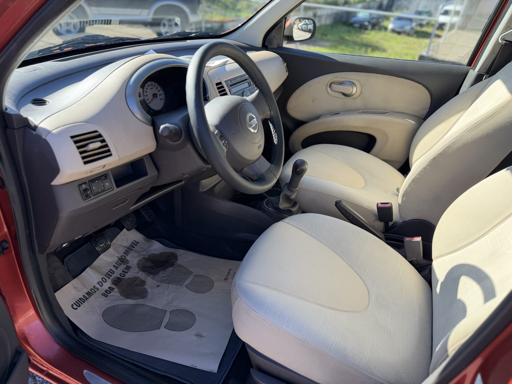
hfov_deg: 71.6
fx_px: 355
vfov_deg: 56.8
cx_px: 256
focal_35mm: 24
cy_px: 192
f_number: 1.78
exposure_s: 1/742
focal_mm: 6.76
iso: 100
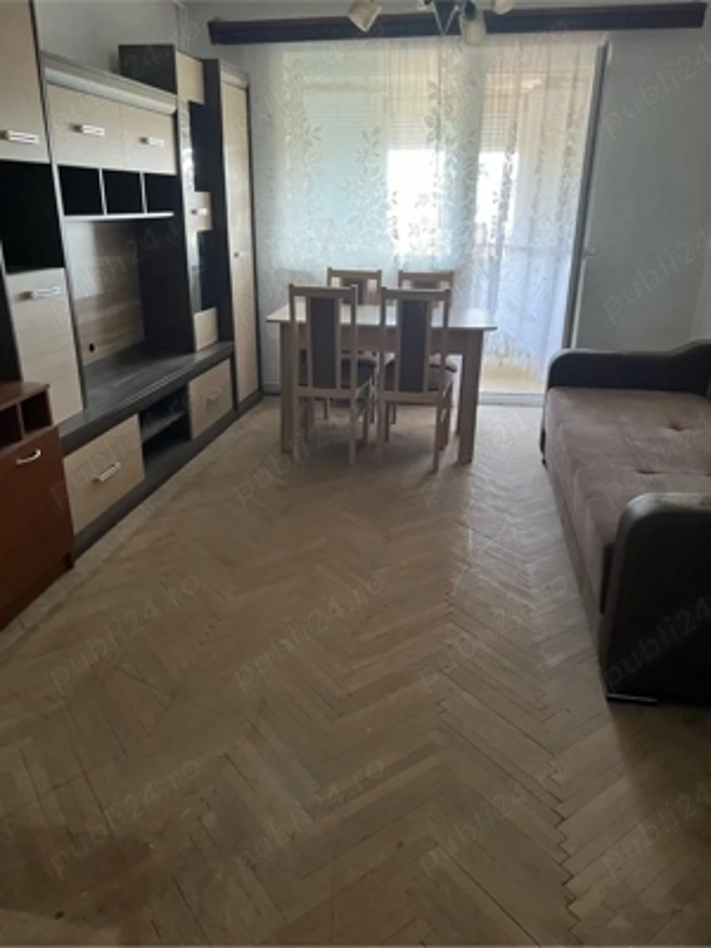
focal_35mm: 26
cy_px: 474
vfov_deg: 67.3
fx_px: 712
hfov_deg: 53.1
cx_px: 356
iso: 250
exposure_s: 1/60
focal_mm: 5.7
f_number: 1.5
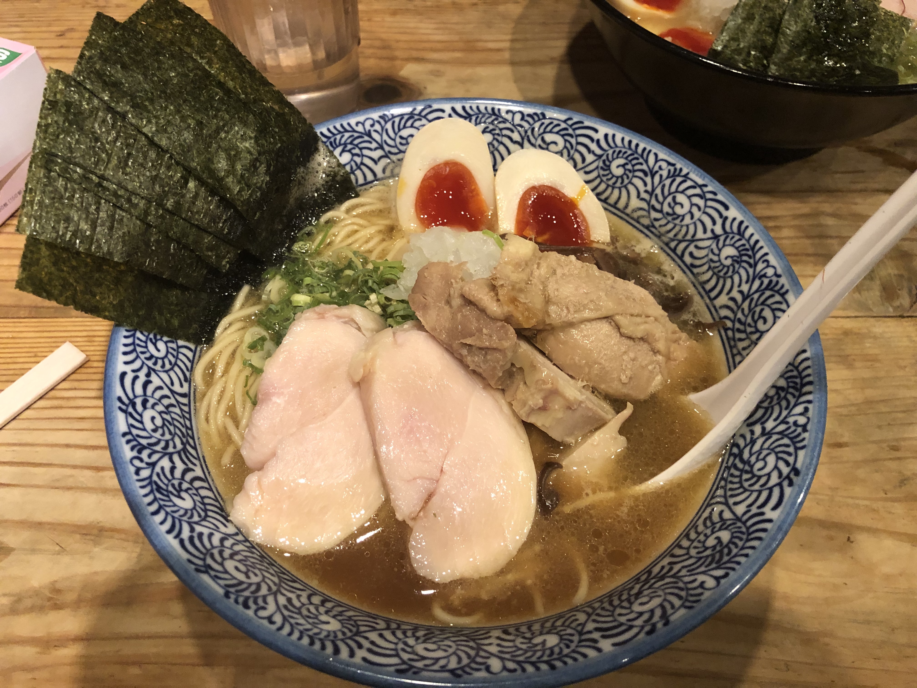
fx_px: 742
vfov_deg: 49.7
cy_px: 344
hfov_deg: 63.4
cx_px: 458
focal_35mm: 28
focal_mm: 4
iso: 100
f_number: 1.8
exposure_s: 1/15
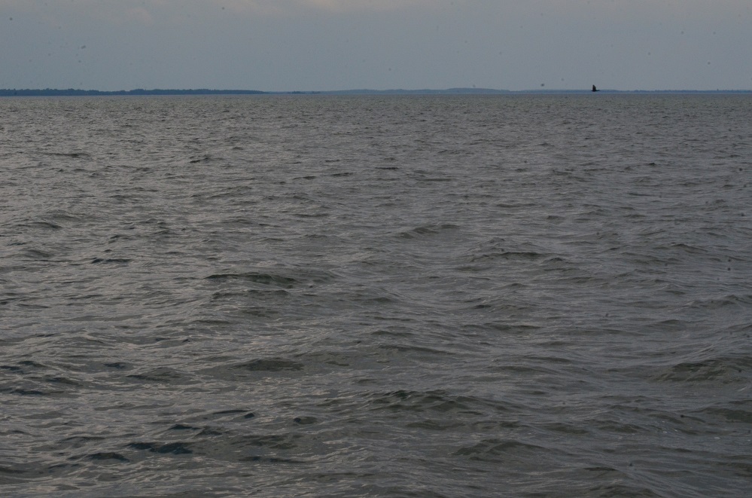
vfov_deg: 13.0
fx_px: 2188
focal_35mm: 105
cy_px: 249
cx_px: 376
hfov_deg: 19.5
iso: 640
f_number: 32
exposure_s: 1/320
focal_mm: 70
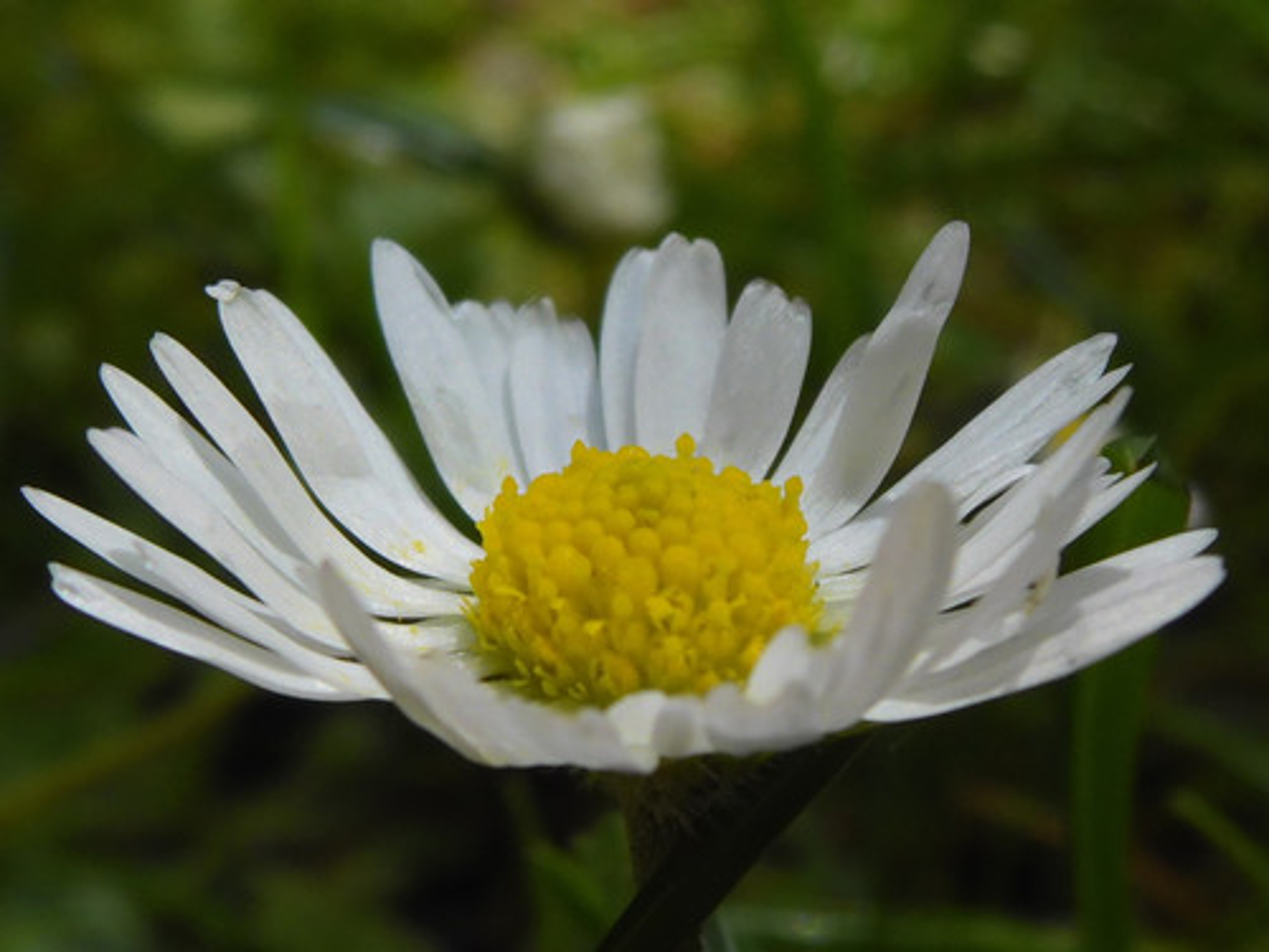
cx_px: 634
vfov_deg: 17.6
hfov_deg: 23.3
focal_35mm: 84
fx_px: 3079
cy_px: 476
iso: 80
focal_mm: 4.9
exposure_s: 1/640
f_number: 3.3
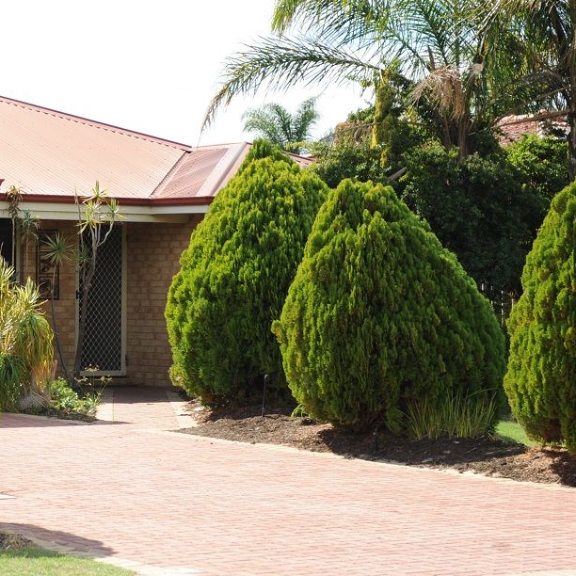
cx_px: 42
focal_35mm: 129
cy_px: 199
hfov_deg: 13.4
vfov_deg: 13.5
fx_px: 2429
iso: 1000
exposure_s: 1/8000
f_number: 3.2
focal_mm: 62
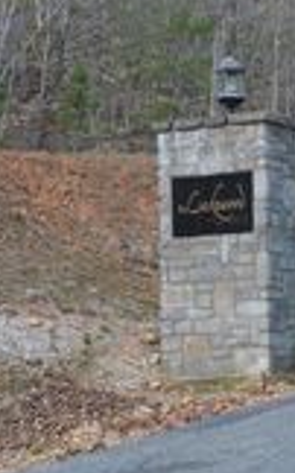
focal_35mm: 132
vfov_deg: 15.8
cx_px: 523
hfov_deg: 9.5
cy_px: 270
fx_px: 1701
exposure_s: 1/125
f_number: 5.6
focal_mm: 28
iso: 200
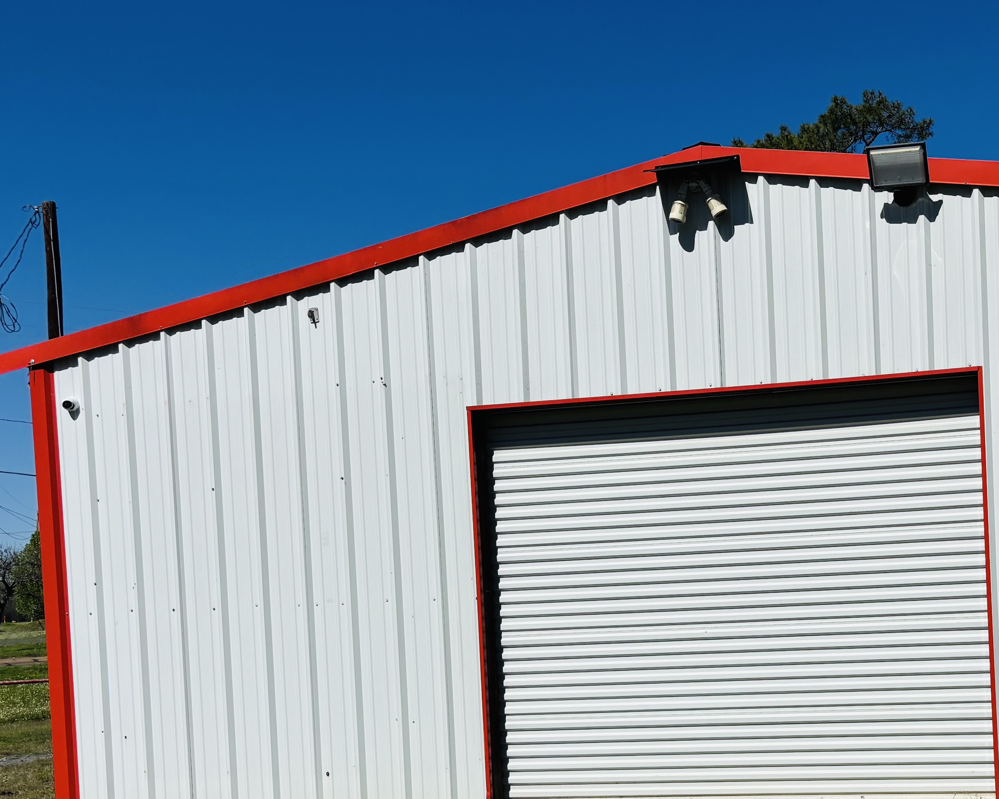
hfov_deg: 36.6
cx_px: 810
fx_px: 1449
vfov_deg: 30.2
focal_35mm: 49
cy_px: 628
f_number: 1.6
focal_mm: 5.96
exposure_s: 1/12195
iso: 50
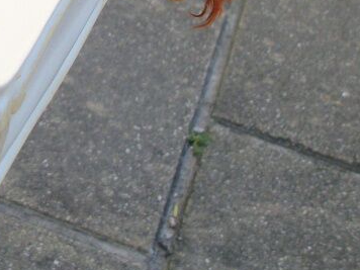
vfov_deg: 12.7
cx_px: -141
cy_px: -7
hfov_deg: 16.0
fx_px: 1196
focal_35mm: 115
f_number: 2.9
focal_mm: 5.7
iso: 80
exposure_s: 1/320
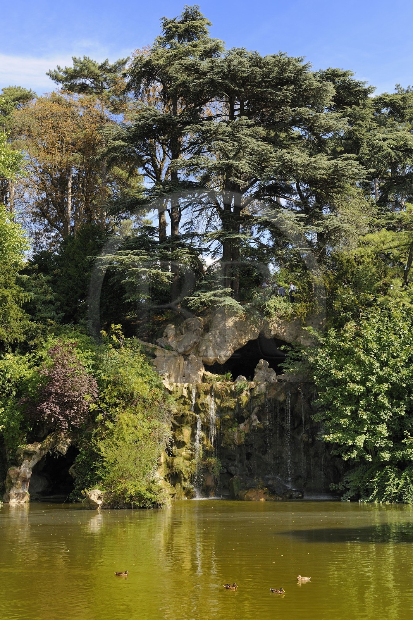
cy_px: 310
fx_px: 861
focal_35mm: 50
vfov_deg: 39.6
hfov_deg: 27.0
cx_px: 206
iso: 200
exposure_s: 1/160
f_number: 8
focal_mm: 50
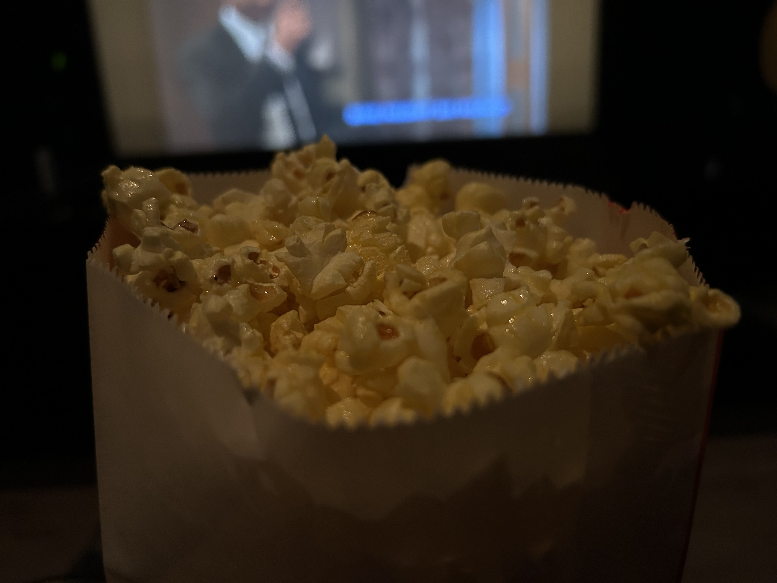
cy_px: 292
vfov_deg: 53.1
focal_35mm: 26
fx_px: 584
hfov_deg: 67.3
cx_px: 388
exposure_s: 1/30
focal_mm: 5.7
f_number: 1.5
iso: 640
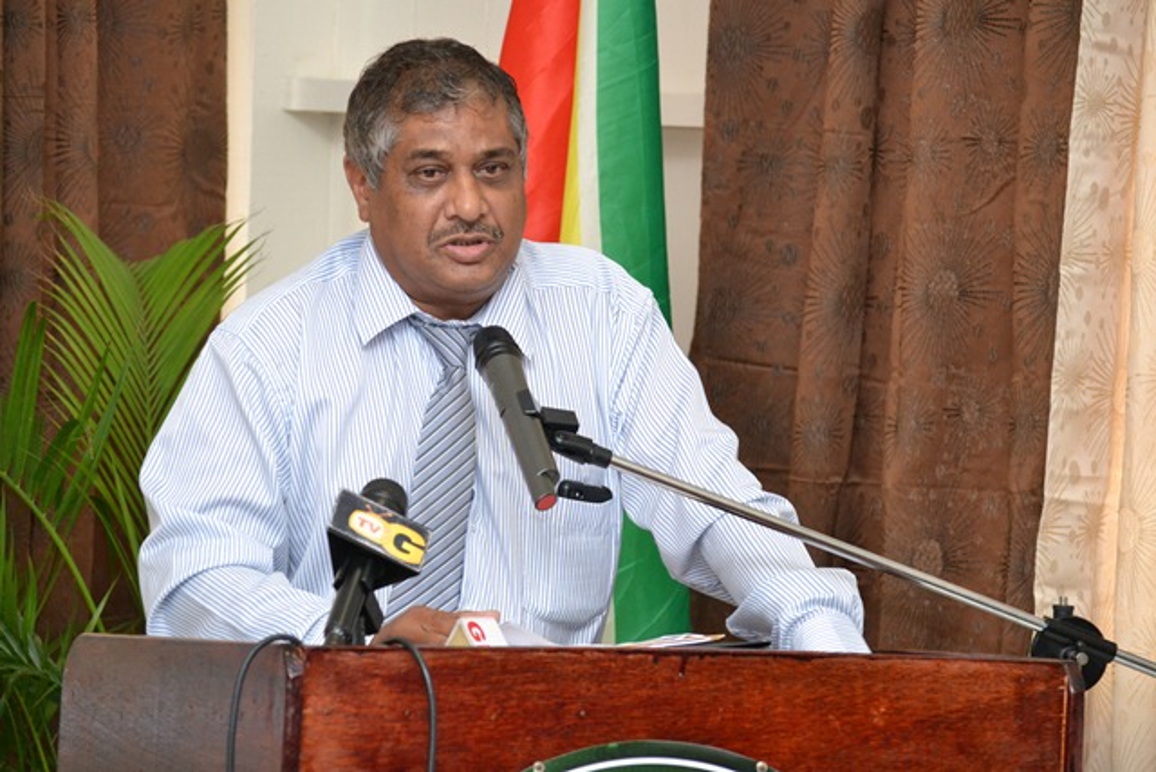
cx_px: 578
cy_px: 386
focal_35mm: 180
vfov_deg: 7.6
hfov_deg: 11.4
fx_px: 5781
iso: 1600
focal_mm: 120
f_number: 6.3
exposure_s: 1/200
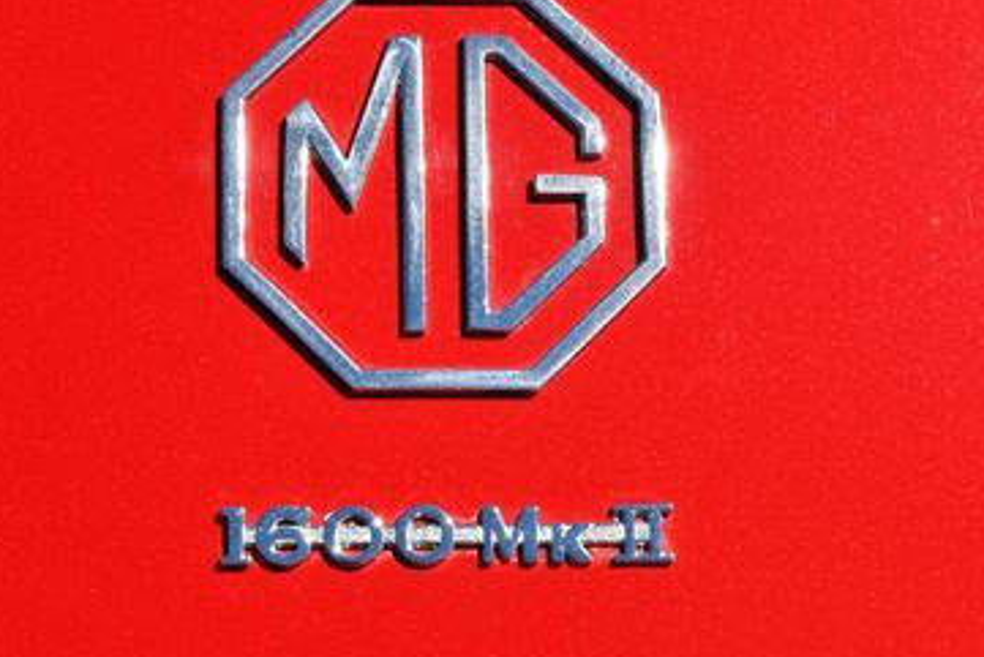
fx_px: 3883
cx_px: 417
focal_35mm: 142
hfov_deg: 14.4
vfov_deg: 9.7
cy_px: 234
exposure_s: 1/320
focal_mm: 40
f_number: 9
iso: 100
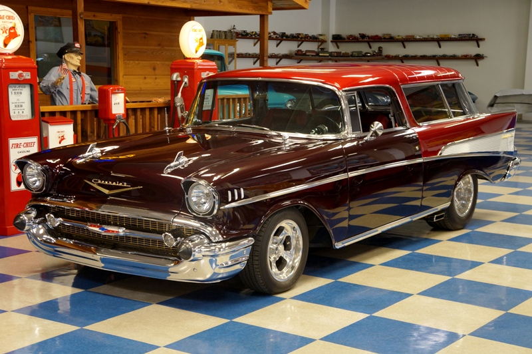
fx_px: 886
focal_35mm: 60
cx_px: 266
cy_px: 177
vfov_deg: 22.6
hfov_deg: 33.4
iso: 500
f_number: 4.5
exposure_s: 1/80
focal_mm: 40
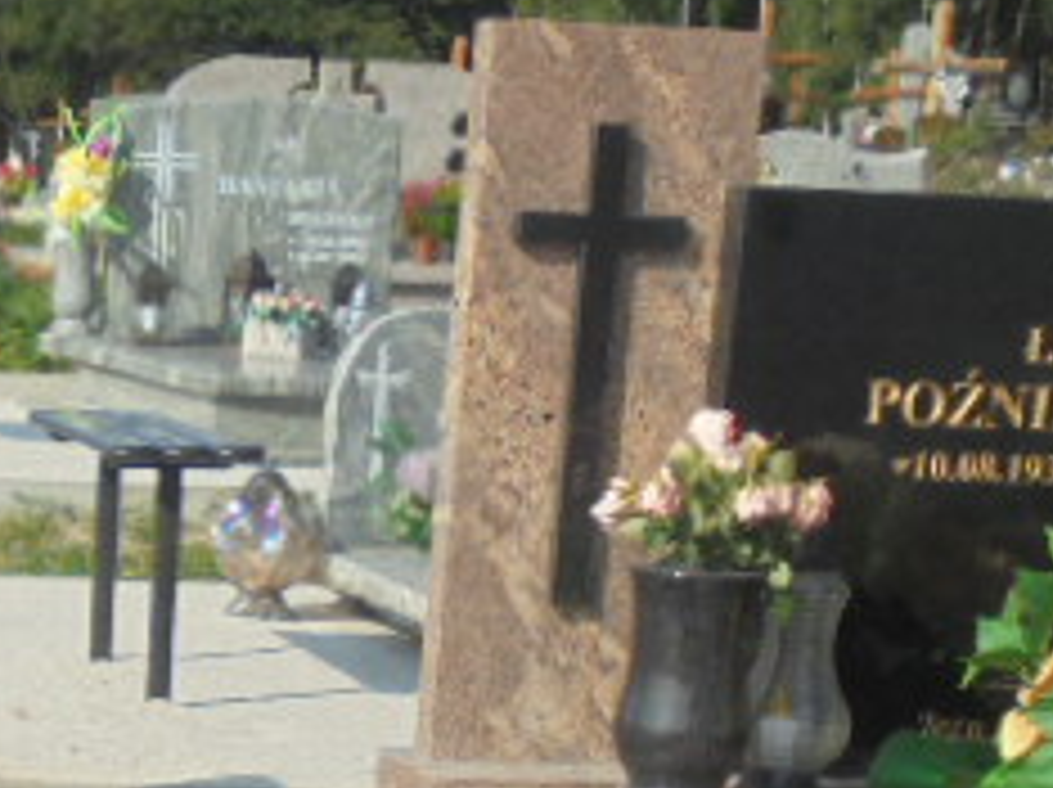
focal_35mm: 104
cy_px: 865
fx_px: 3160
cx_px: -360
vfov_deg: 13.9
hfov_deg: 17.6
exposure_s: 1/640
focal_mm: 6.9
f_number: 4.2
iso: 100
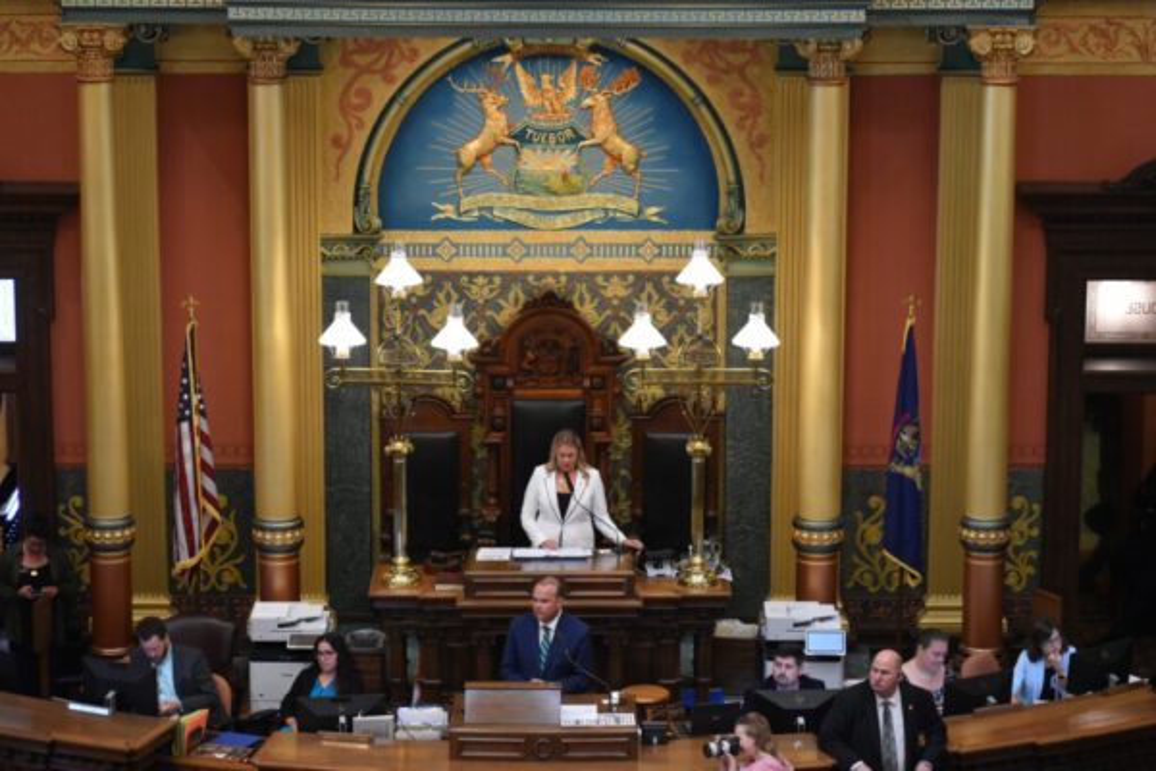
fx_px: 3371
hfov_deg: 19.5
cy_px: 386
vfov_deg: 13.0
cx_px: 578
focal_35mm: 105
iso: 2000
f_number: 4.5
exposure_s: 1/125
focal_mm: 70
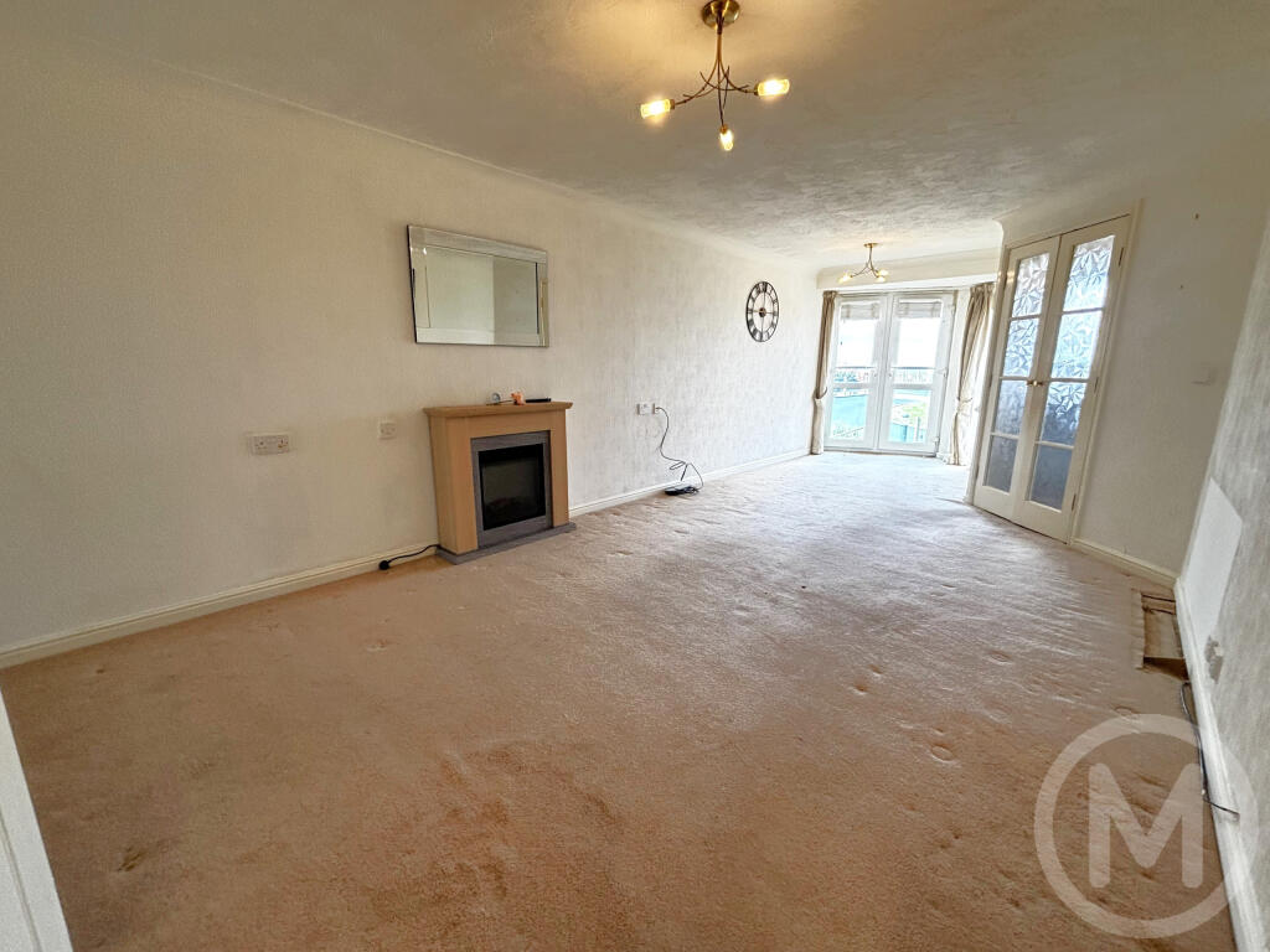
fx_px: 477
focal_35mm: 13
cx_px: 635
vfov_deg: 89.9
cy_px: 476
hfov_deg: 106.2
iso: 160
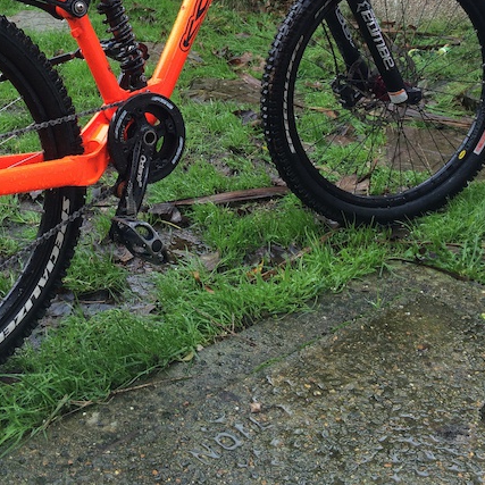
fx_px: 761
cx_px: 166
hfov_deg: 35.1
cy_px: 42
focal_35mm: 48
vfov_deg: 33.4
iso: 32
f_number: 2.2
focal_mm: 4.15
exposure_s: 1/136
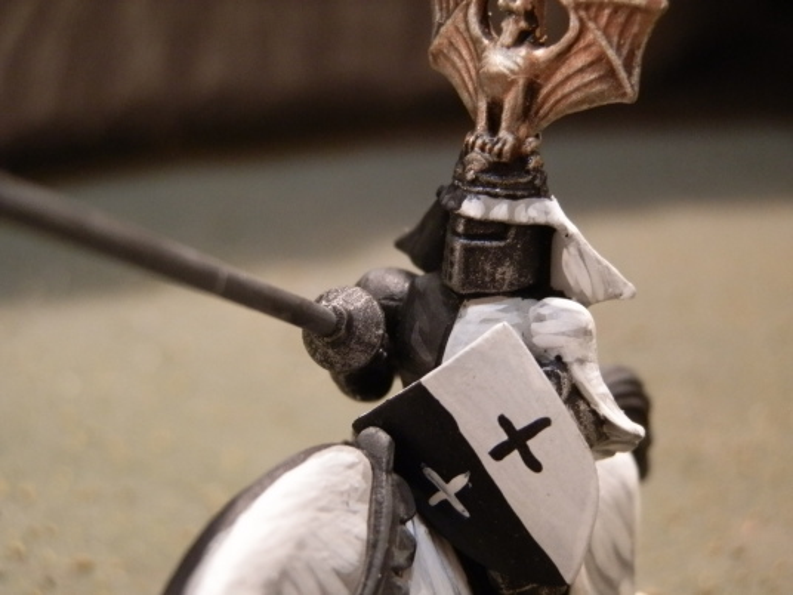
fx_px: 1397
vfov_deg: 24.0
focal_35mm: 61
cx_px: 396
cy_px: 298
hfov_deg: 31.7
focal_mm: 10.99
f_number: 3.7
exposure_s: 1/50
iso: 400
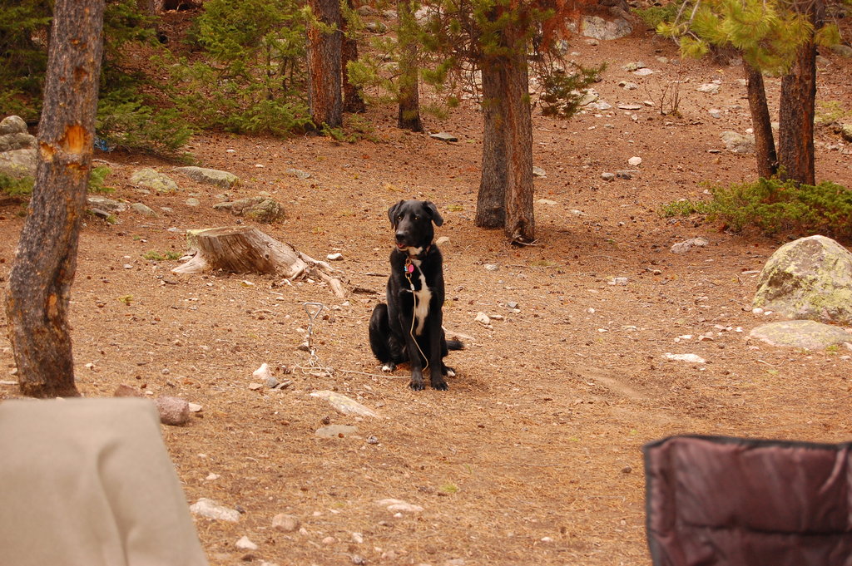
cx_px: 426
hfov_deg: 24.6
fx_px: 1951
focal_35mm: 82
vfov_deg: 16.5
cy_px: 283
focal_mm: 55
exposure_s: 1/200
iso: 400
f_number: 5.6
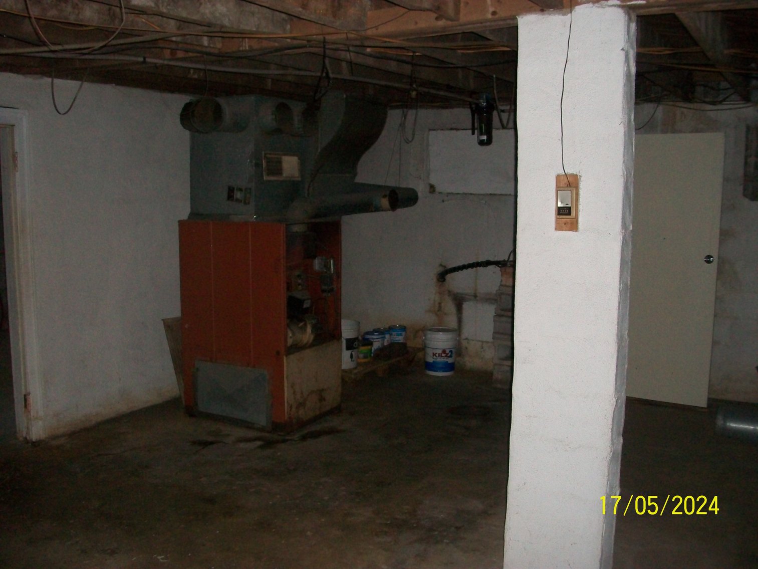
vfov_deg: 41.8
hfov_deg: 54.0
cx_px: 379
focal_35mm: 34
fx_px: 745
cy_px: 284
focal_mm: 5.7
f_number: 2.8
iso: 200
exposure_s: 1/125
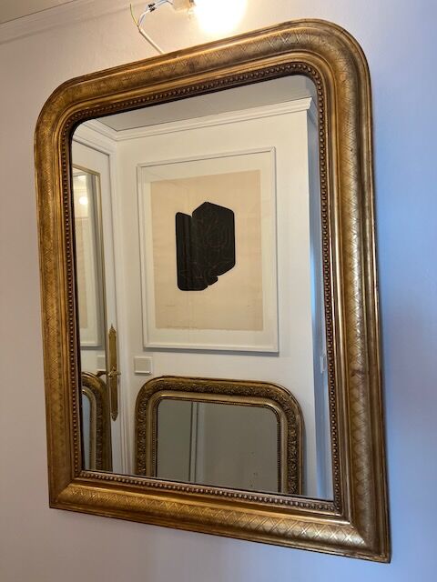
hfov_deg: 53.1
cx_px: 218
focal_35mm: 26
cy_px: 291
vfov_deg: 67.3
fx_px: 438
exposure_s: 1/100
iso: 100
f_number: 1.5
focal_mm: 5.7
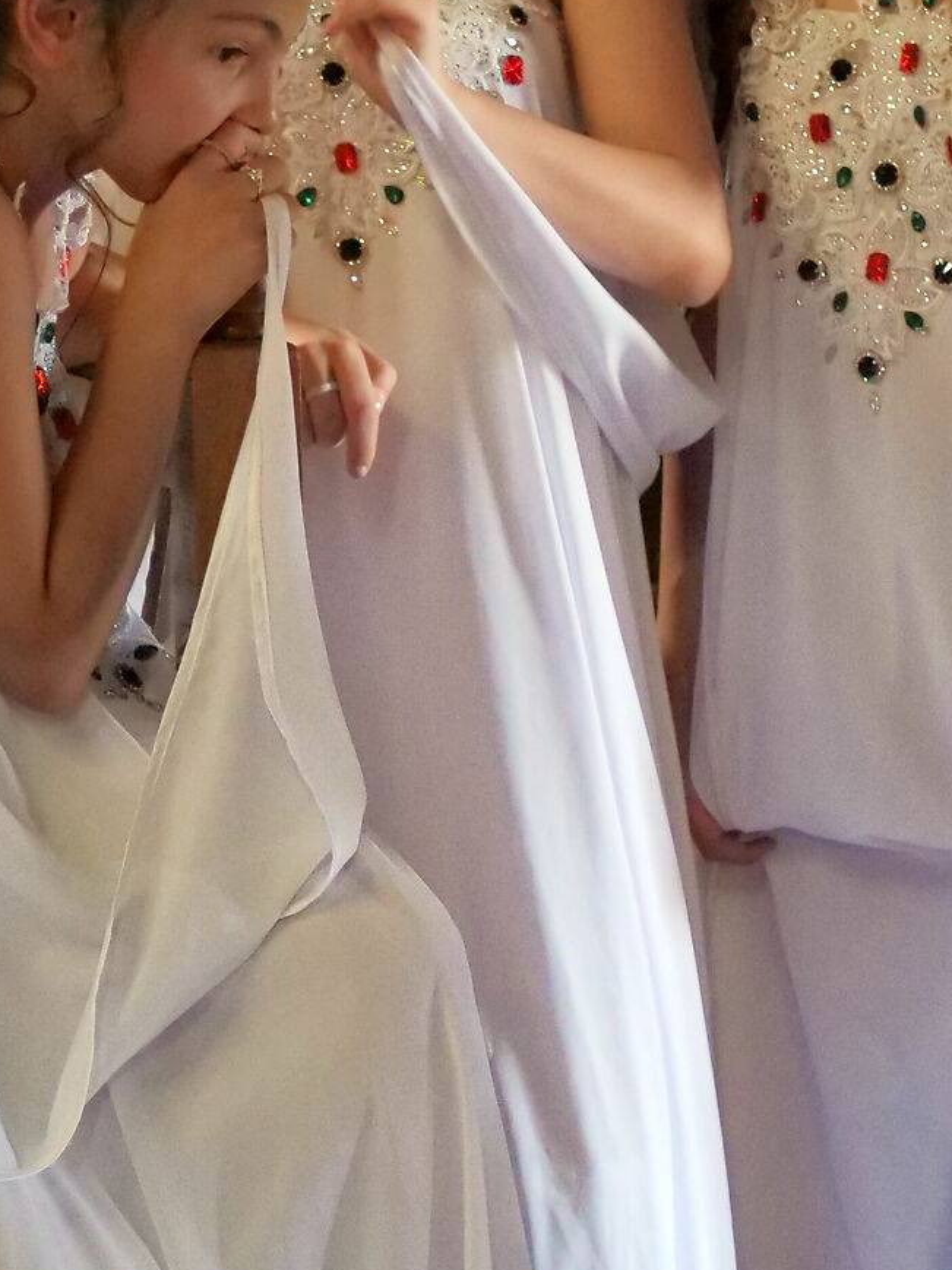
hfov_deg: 8.4
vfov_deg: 11.2
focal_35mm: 177
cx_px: 677
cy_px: 707
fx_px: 6490
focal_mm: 32
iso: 4000
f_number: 3.8
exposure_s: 1/80
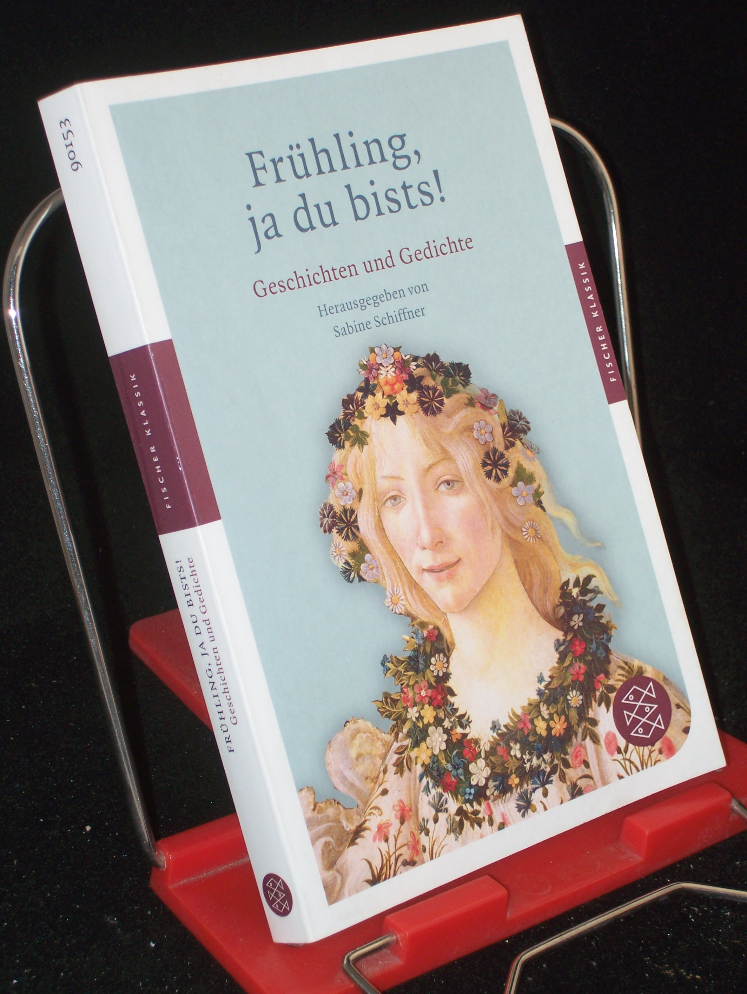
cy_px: 497
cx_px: 374
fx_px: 2357
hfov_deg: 18.0
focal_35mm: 82
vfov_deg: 23.8
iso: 80
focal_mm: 13.6
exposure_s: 1/80
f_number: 4
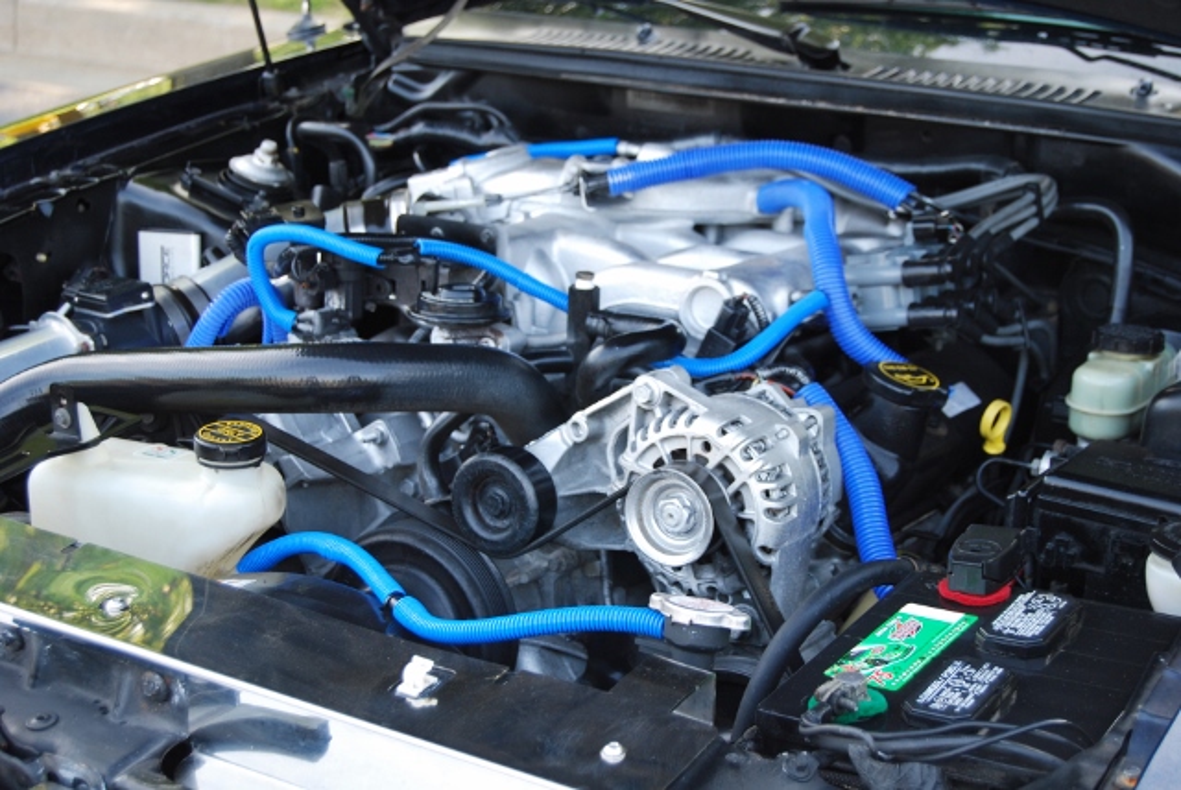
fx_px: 2216
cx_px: 590
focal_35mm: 68
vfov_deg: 20.2
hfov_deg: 29.8
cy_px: 395
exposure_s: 1/50
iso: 200
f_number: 5.3
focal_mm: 45
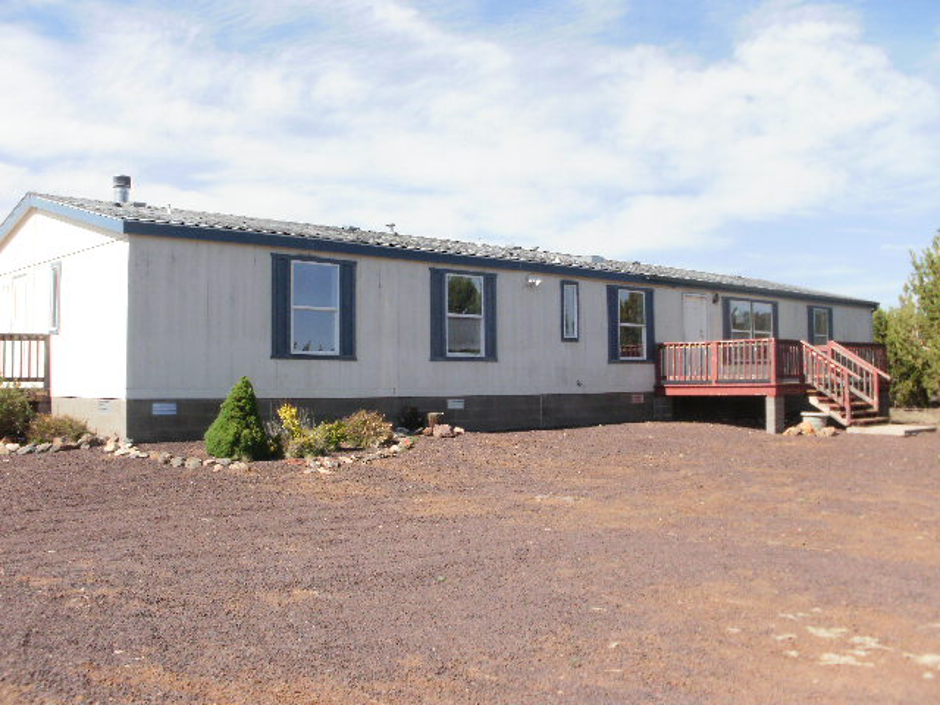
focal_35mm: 36
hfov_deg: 51.4
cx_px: 470
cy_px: 352
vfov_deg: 39.7
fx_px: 978
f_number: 5.6
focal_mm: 6.3
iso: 100
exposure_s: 1/400
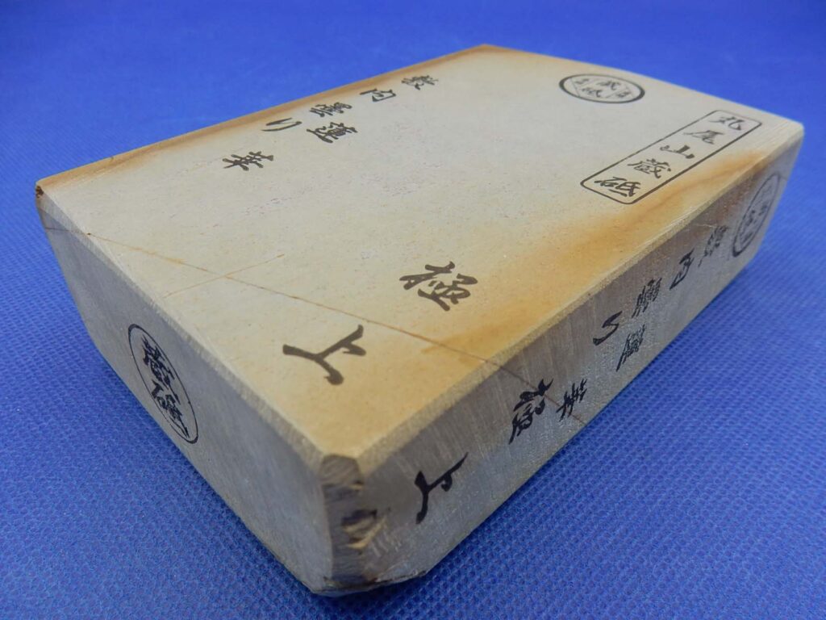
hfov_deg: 69.4
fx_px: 597
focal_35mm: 25
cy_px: 310
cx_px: 413
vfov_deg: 54.9
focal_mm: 4.5
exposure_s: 1/100
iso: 125
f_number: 3.7
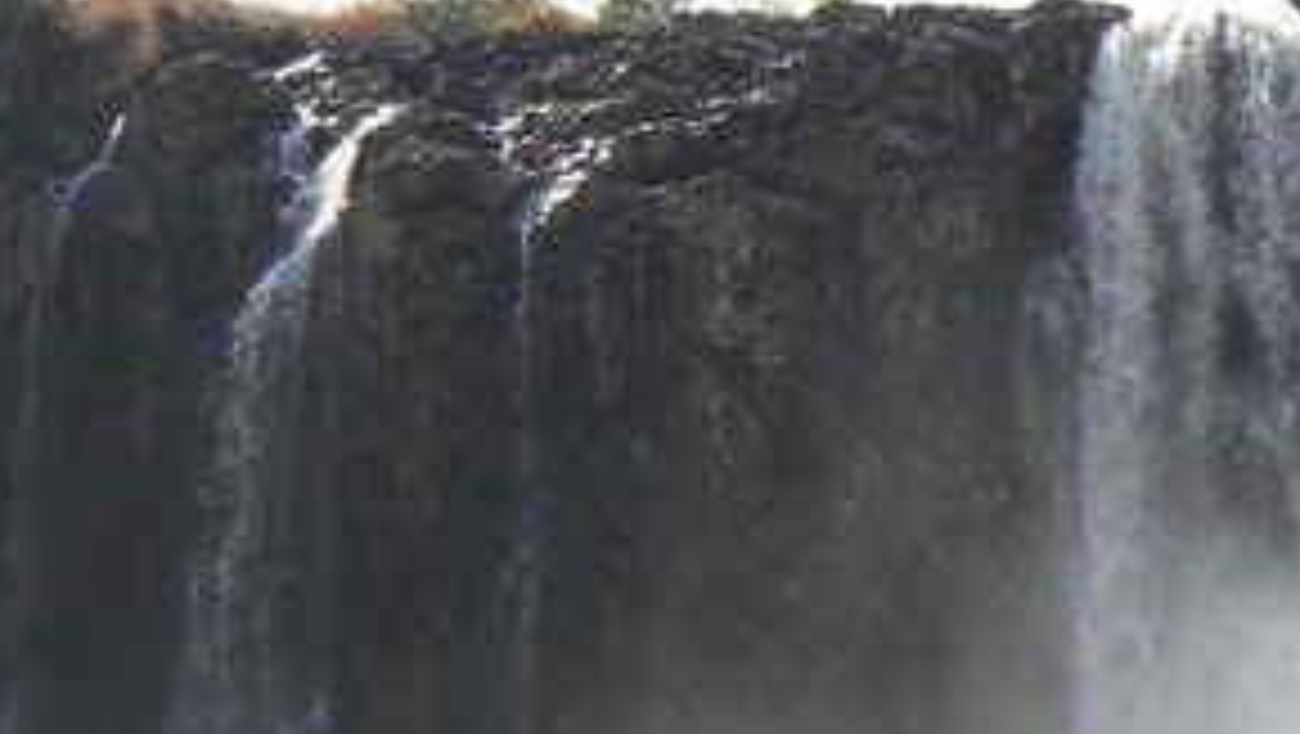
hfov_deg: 22.3
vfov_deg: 12.7
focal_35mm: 95
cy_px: 504
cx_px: 432
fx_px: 3277
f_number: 5.6
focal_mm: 7
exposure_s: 1/320
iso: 80
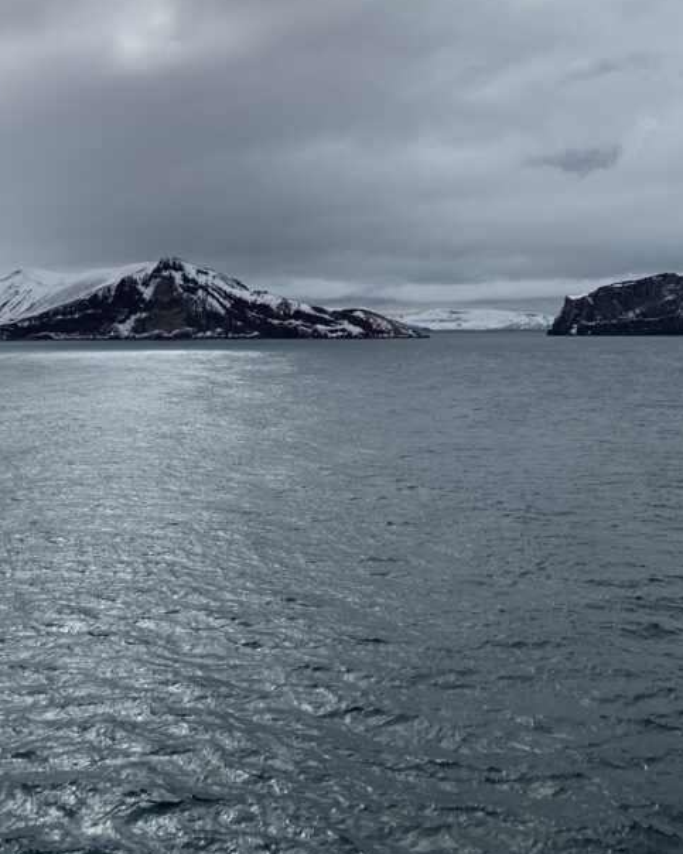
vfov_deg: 41.1
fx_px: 1087
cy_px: 171
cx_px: 158
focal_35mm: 43
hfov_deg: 34.1
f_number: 1.8
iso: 25
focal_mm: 4.25
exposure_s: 1/2833
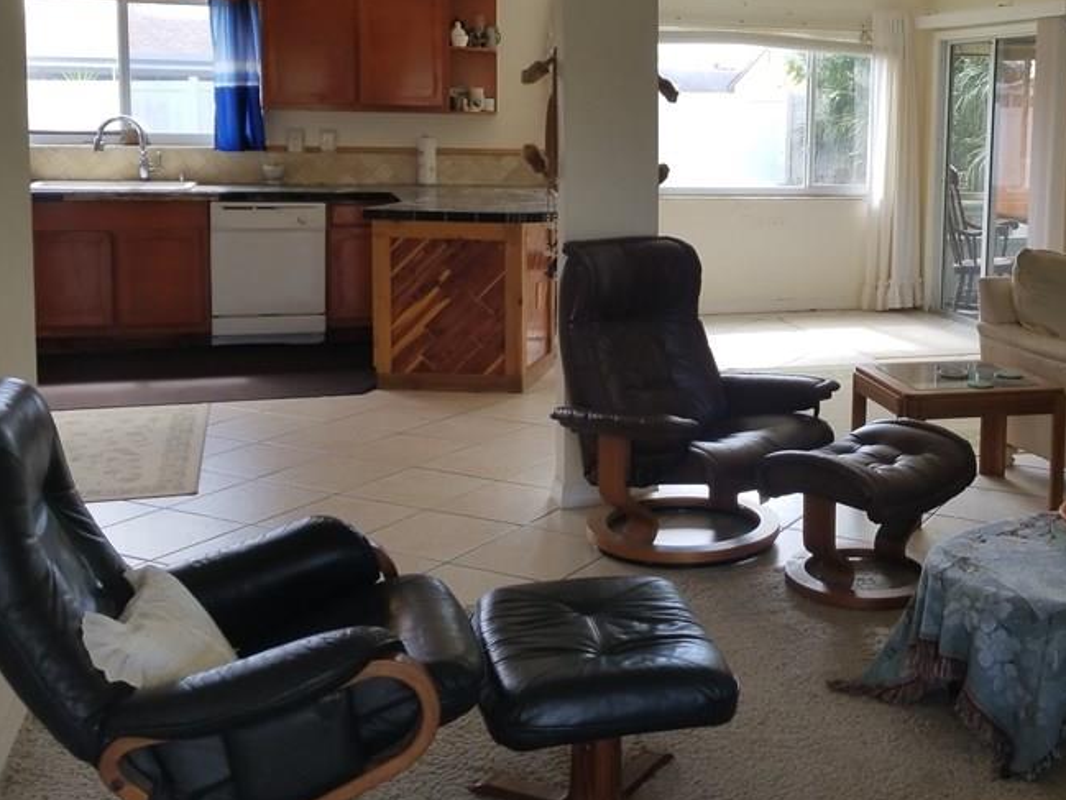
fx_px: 1263
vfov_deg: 34.8
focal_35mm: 41
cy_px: 256
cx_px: 810
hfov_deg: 44.1
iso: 50
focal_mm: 4.25
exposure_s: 1/268
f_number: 1.7
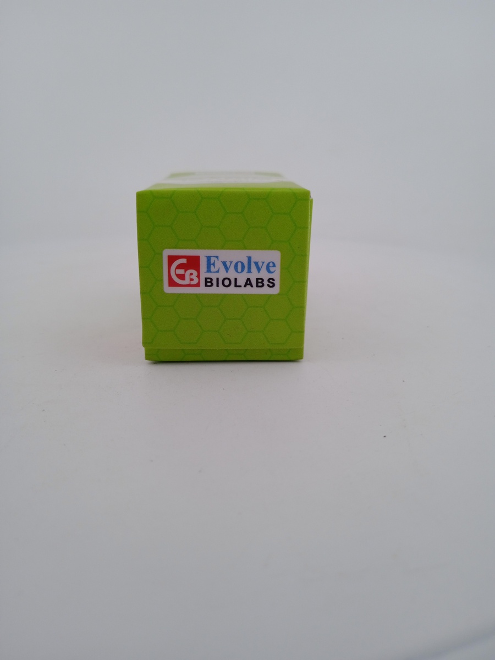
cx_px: 248
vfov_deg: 63.4
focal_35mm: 28
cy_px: 330
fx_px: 534
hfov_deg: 49.7
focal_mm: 3.43
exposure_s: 1/182
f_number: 2.2
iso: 100
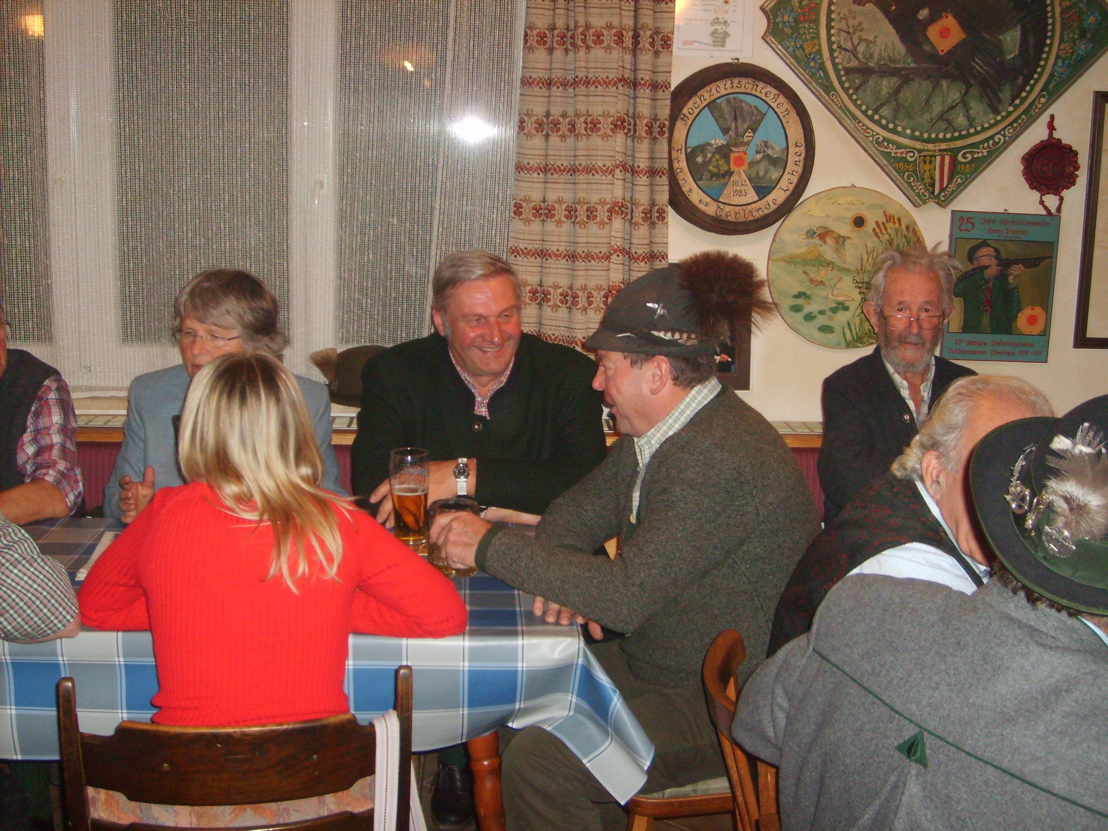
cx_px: 554
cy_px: 416
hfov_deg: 43.9
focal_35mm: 43
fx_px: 1376
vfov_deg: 33.6
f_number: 3
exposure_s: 1/45
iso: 166
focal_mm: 7.2
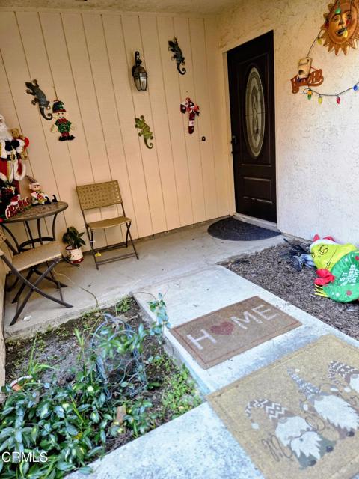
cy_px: 240
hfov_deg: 58.9
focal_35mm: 23
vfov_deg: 73.9
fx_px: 318
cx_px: 180
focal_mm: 5.4
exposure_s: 1/240
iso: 400
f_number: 1.8
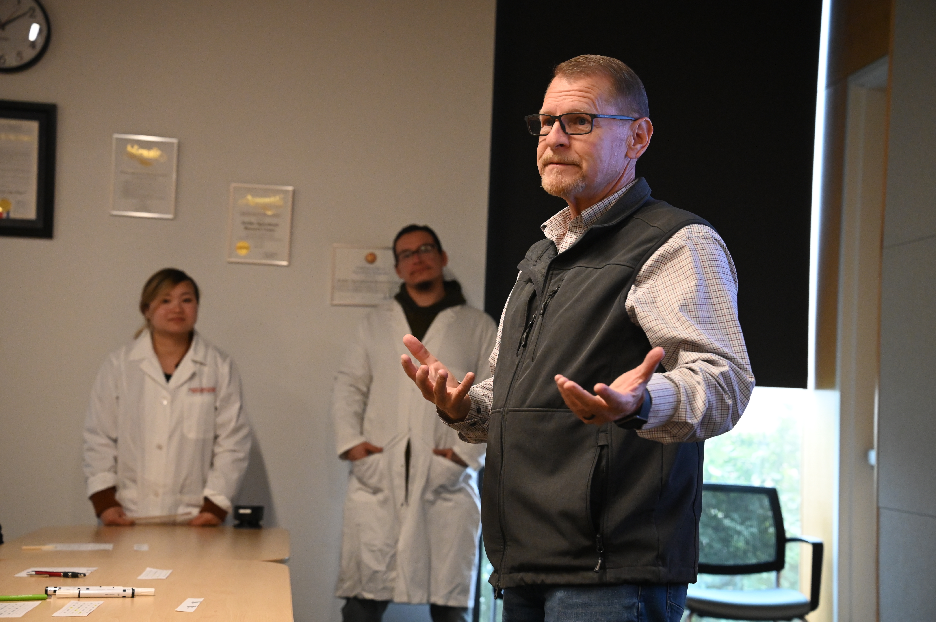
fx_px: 1819
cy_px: 311
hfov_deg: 28.9
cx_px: 468
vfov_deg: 19.4
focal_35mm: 70
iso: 6400
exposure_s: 1/250
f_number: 5
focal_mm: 70
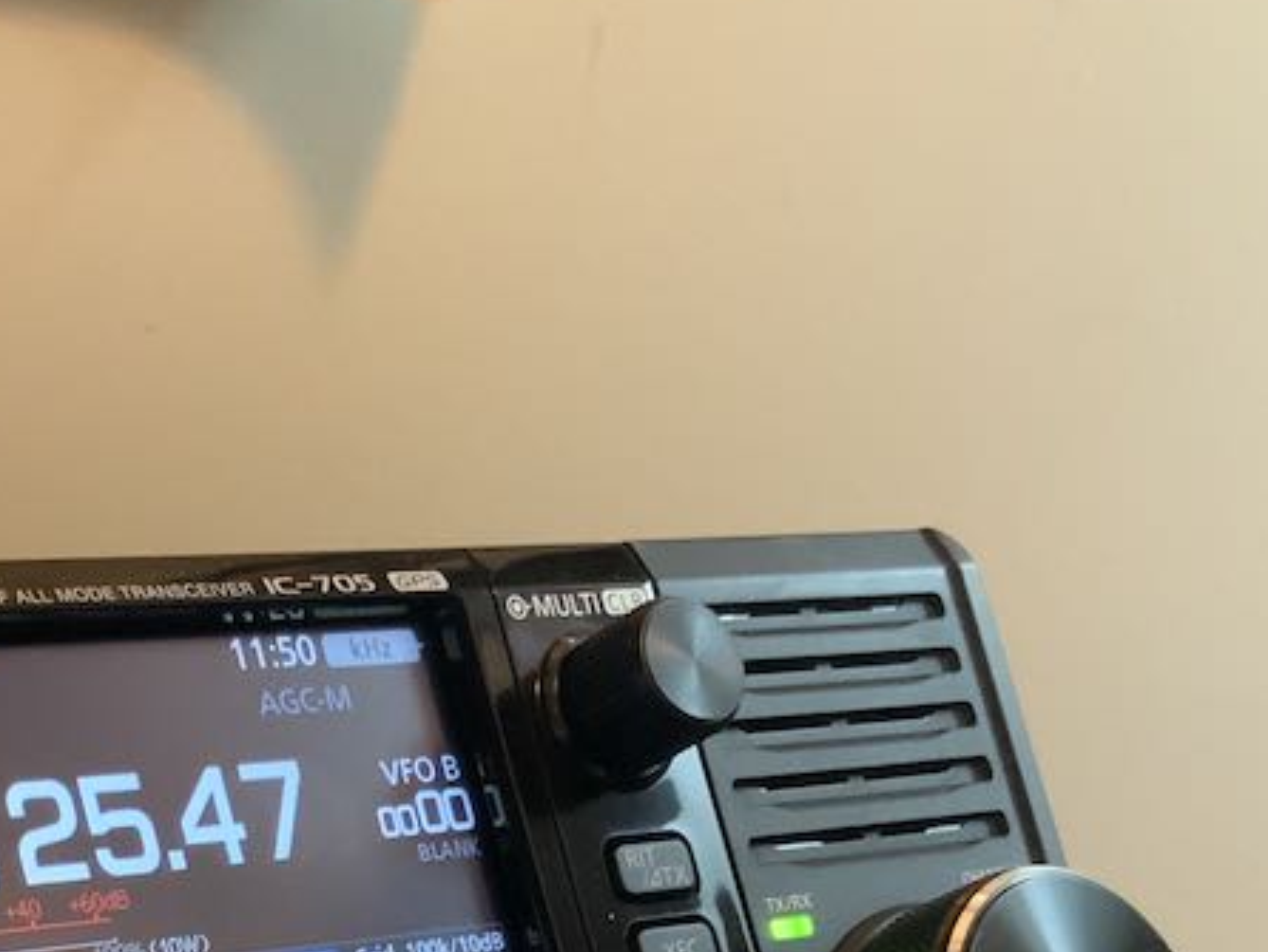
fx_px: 2859
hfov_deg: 24.3
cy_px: 1191
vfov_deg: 17.8
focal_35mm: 78
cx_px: 122
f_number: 1.8
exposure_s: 1/30
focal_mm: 3
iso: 320
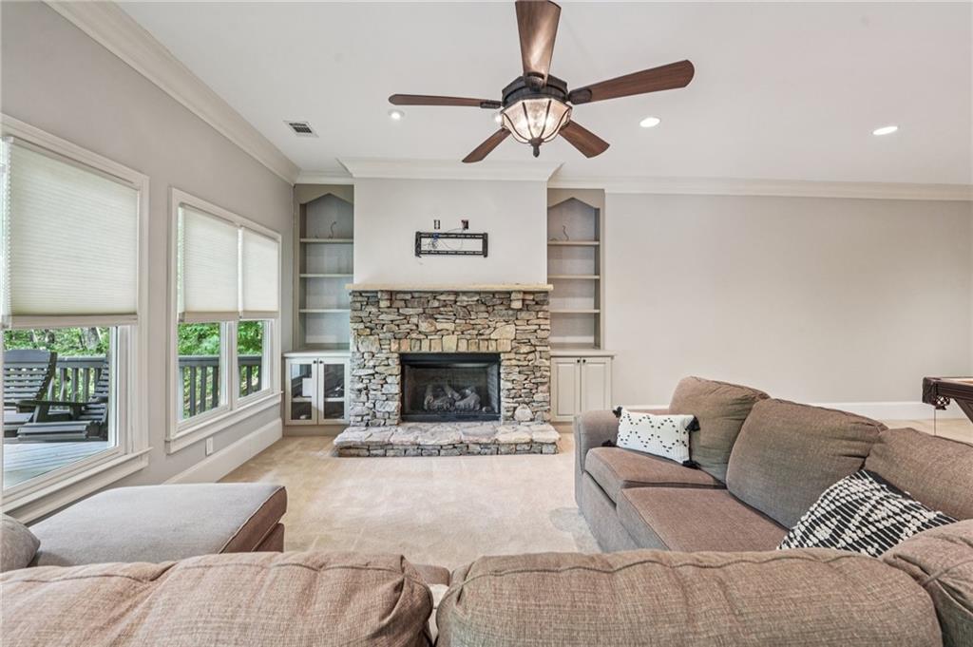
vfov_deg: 81.1
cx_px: 486
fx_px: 378
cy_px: 324
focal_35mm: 14
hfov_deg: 104.3
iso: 320
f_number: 8
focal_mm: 14
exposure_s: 1/3
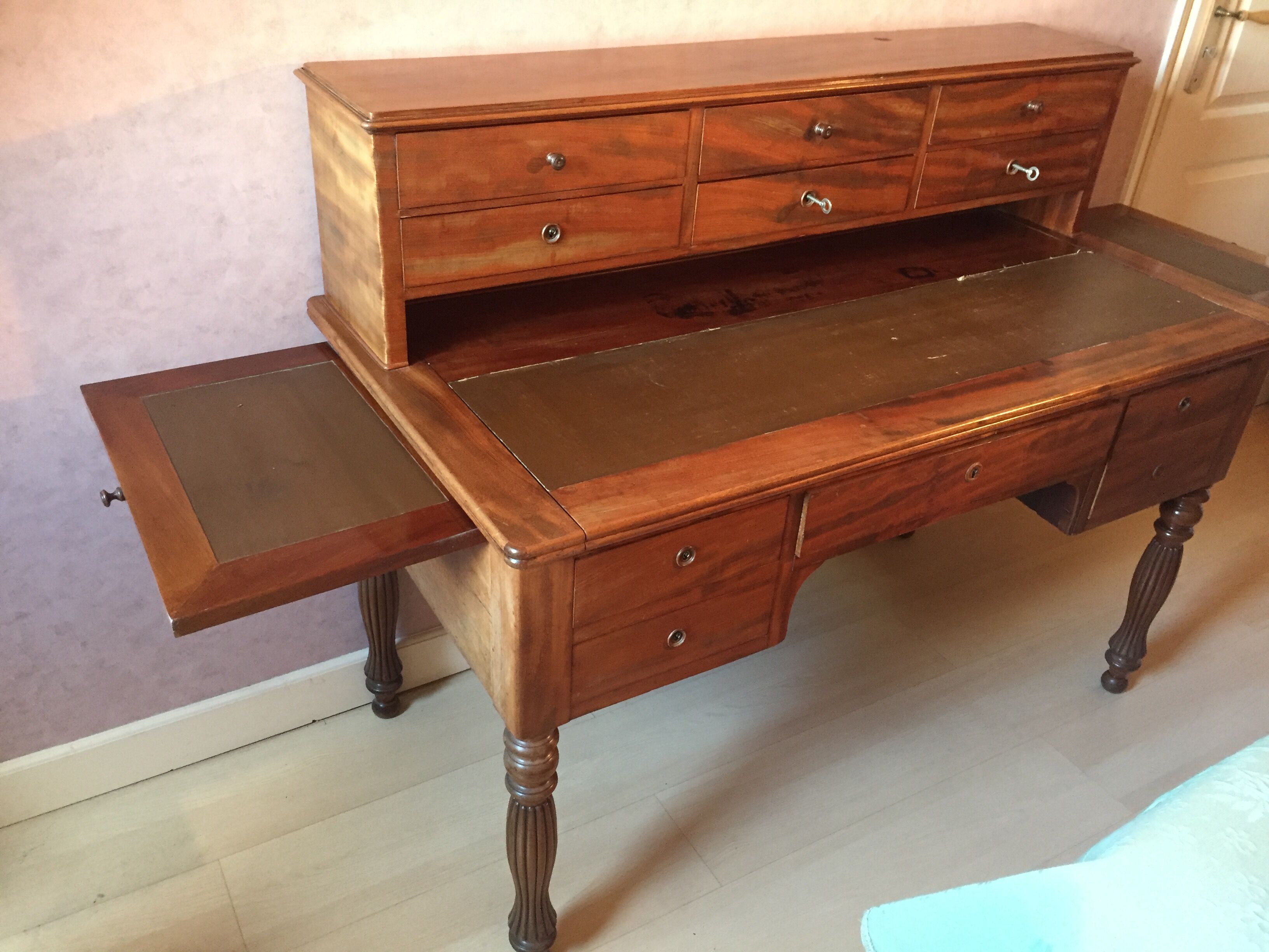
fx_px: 1063
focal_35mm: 29
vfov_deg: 48.2
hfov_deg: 61.7
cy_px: 476
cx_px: 634
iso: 250
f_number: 2.2
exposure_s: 1/17
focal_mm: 4.15
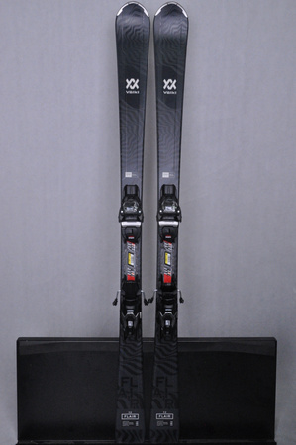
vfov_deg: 53.2
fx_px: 445
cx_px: 148
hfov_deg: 36.8
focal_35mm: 36
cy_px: 222
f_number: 11
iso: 3200
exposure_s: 1/125
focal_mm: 24
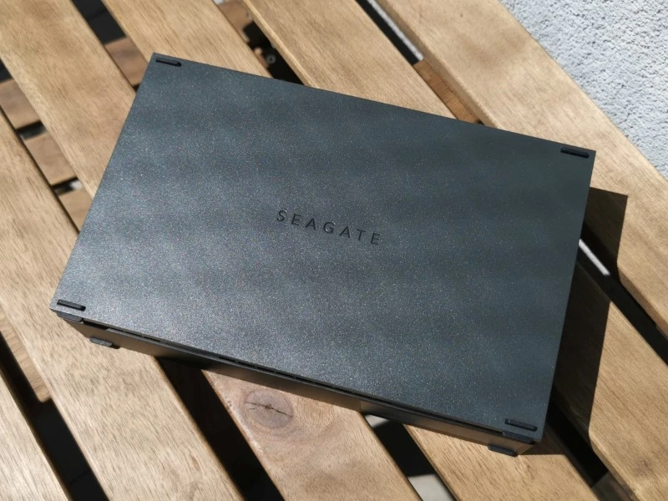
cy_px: 250
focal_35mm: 42
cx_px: 334
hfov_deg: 44.8
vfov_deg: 34.3
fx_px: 810
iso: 50
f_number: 1.6
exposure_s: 1/3984
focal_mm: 5.56
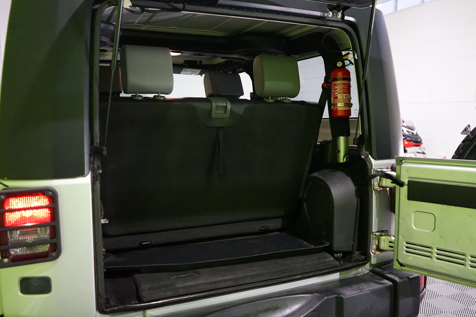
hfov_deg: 60.3
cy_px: 158
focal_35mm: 31
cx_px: 238
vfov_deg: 42.3
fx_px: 410
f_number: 3.5
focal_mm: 31
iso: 5000
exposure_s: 1/160
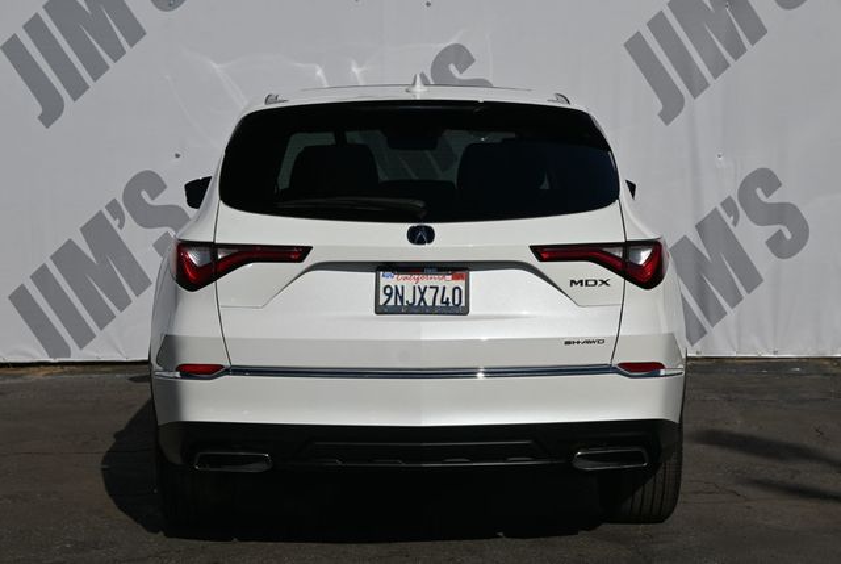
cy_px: 282
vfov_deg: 18.2
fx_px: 1755
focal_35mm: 75
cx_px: 420
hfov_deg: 26.9
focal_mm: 50
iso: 100
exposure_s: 1/500
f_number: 8
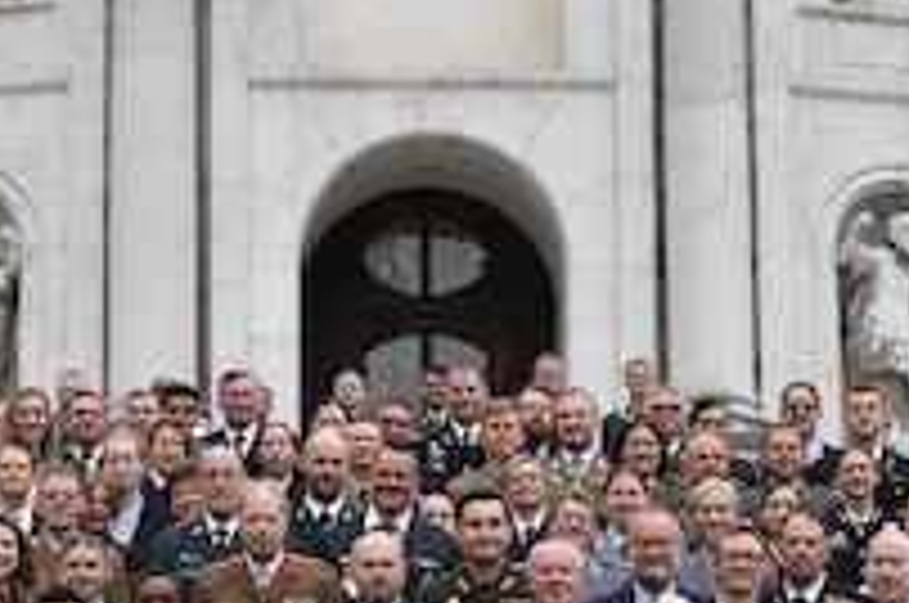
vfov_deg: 11.7
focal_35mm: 116
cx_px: 518
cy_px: 495
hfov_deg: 17.7
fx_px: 2924
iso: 800
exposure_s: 1/400
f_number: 8
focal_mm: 26
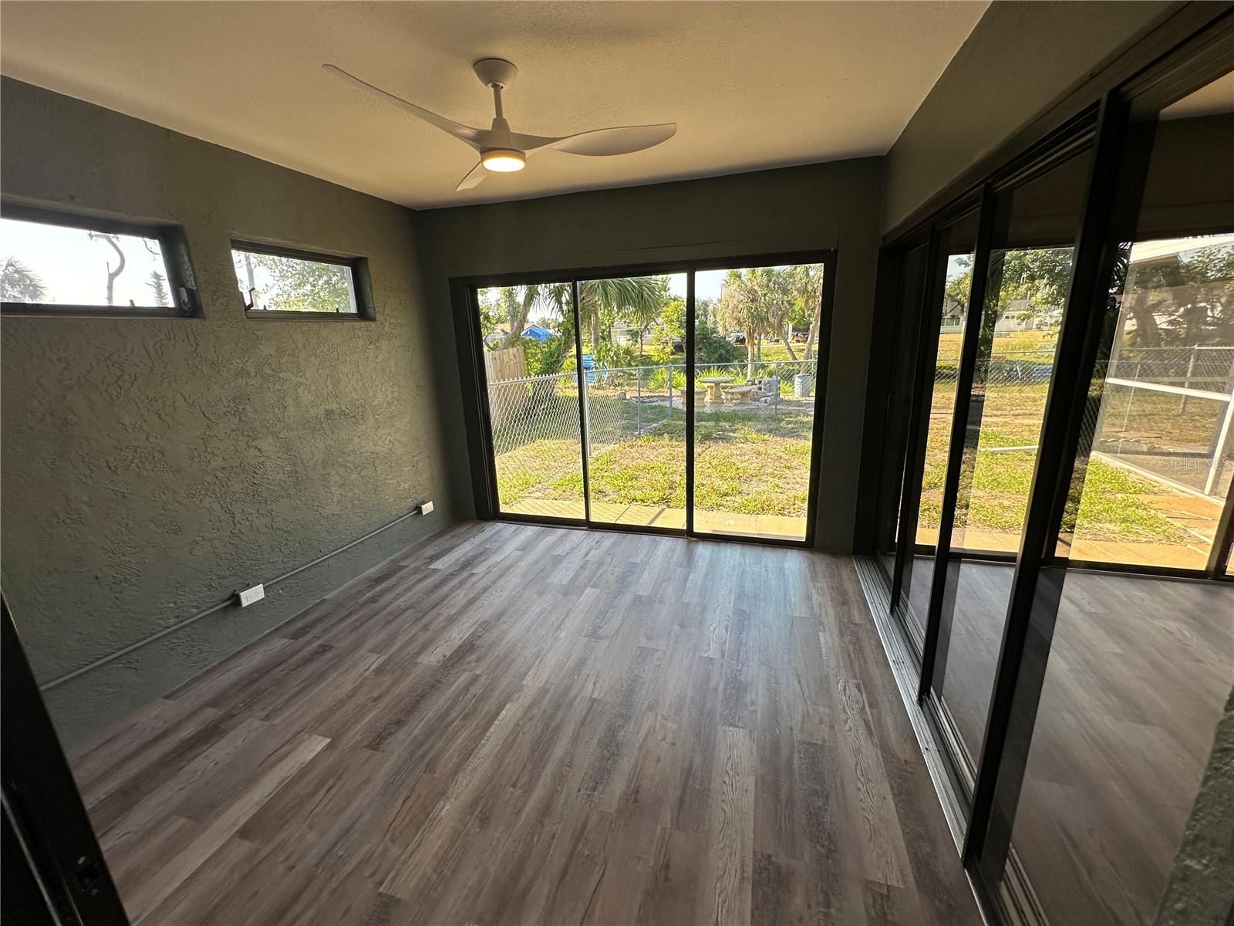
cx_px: 617
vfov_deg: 85.7
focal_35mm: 14
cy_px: 463
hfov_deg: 102.1
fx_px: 499
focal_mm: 2.22
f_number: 2.2
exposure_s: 1/156
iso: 40
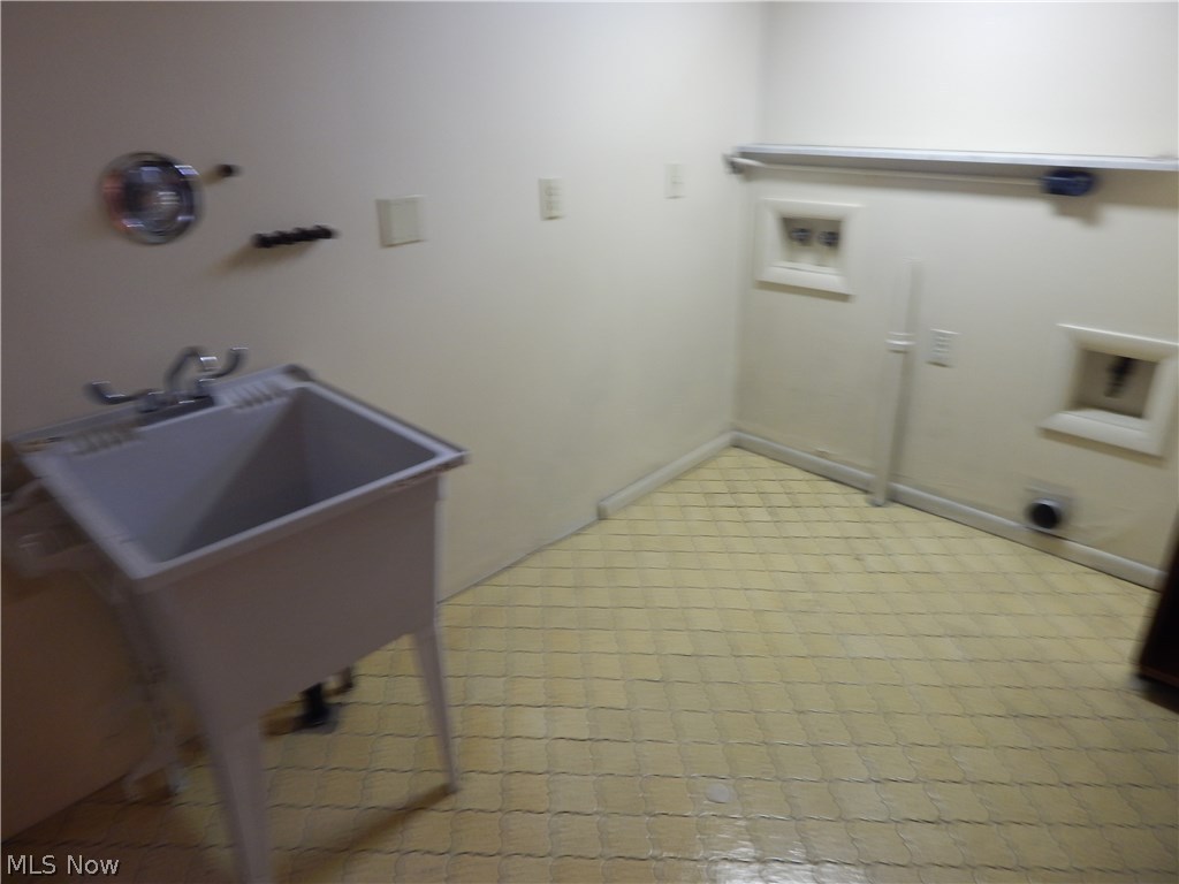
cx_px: 590
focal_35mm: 22
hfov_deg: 76.4
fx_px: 749
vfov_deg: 61.1
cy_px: 442
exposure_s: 1/3
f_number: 3
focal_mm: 4
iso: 125
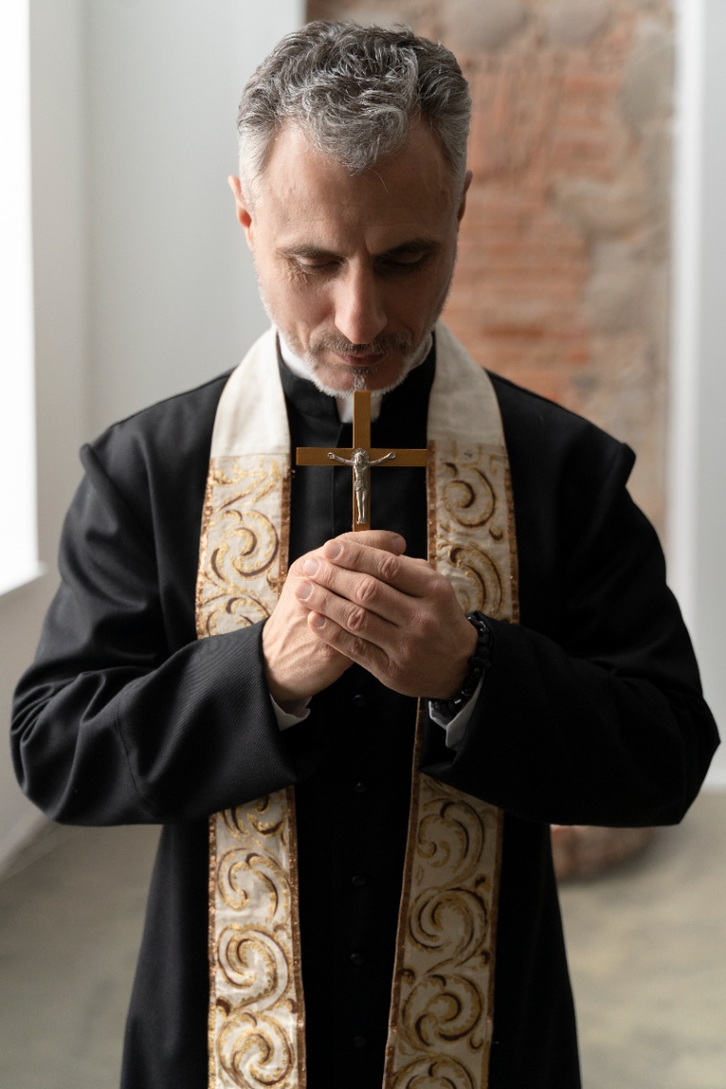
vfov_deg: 43.6
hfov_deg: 29.9
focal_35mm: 45
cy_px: 544
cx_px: 363
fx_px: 1361
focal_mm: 45
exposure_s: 1/250
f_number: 2.8
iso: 800
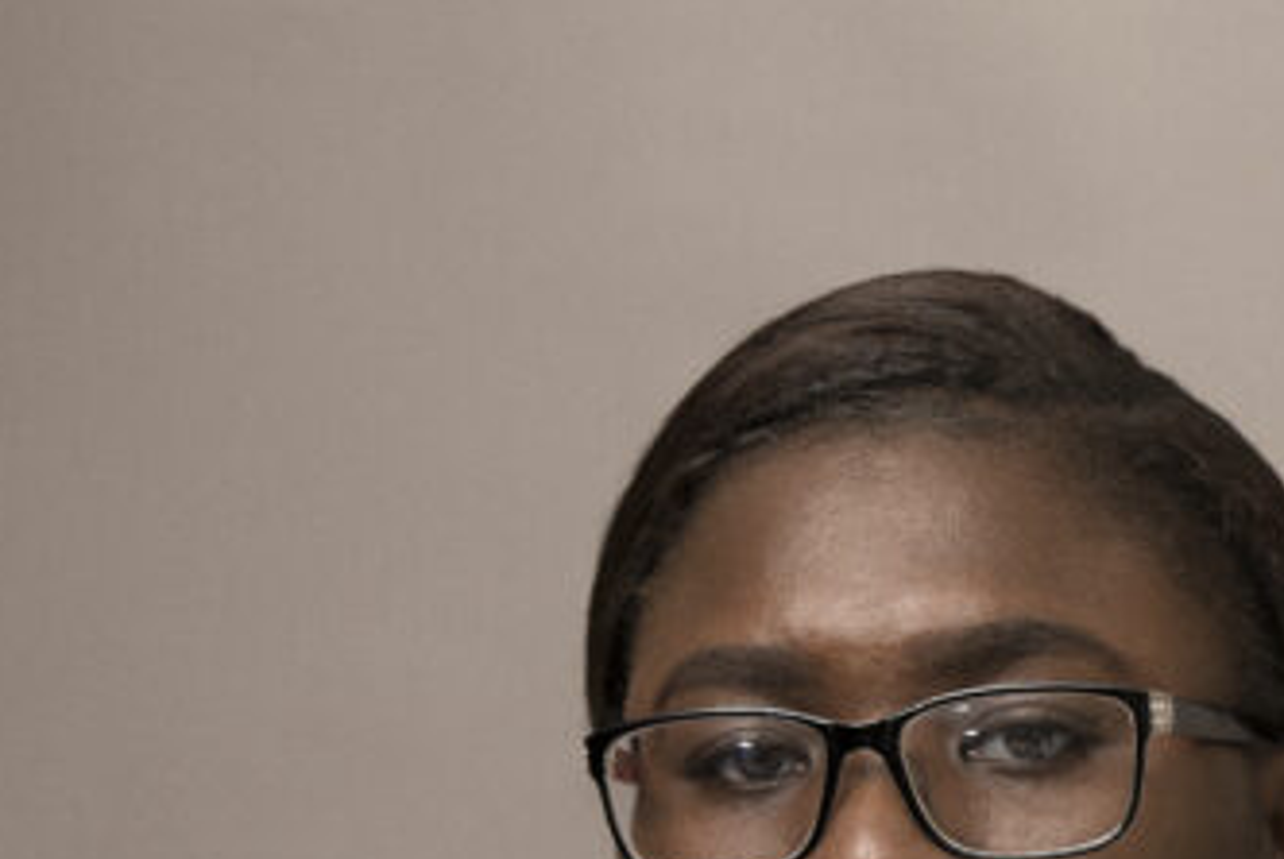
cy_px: 1027
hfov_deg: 13.5
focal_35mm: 148
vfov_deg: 9.2
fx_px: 5283
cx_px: 1458
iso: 100
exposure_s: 1/125
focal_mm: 48
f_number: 4
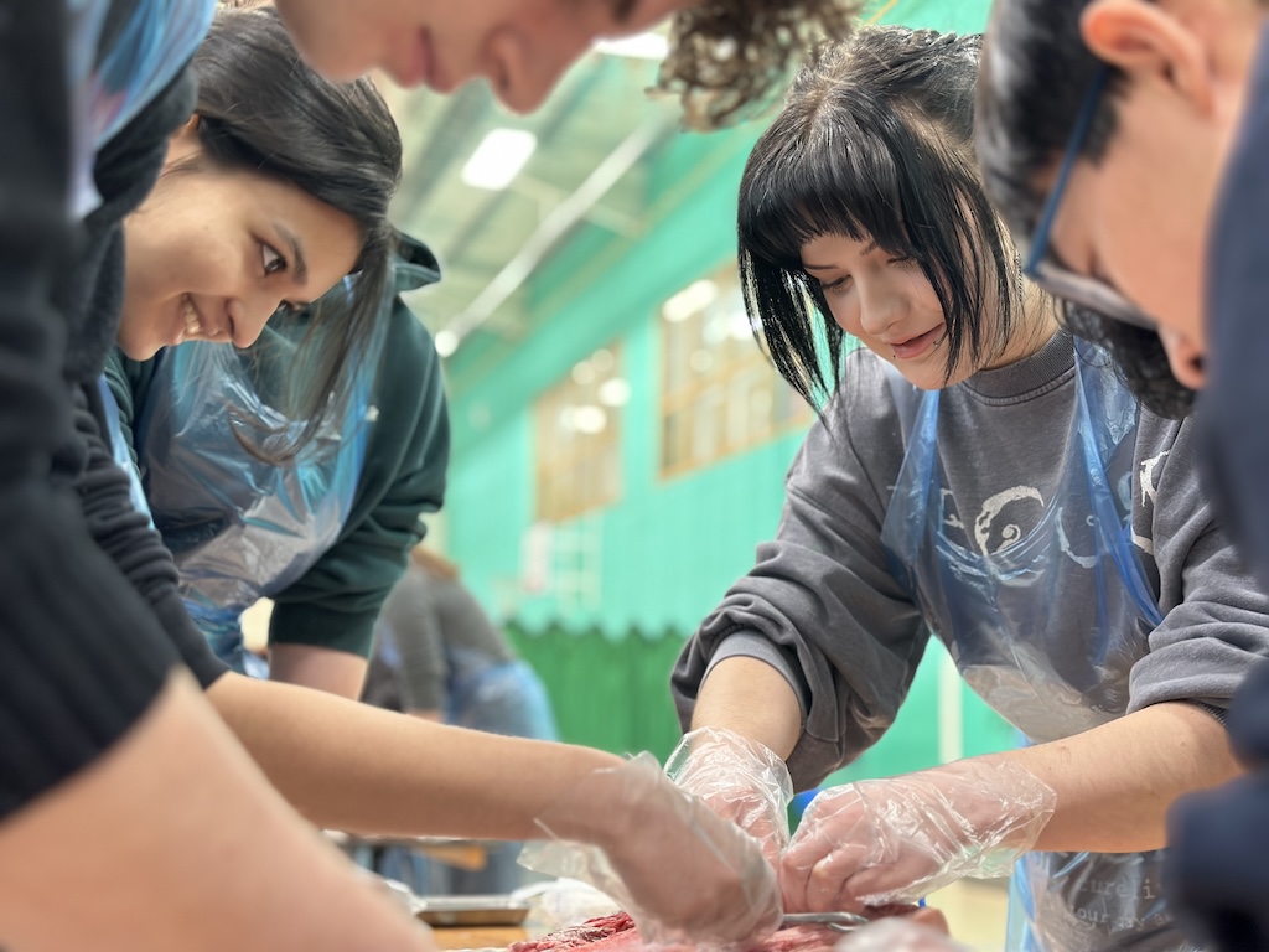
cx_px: 634
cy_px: 476
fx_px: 1760
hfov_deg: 39.7
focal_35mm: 48
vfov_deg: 30.3
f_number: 1.78
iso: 160
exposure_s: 1/50
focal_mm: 6.86
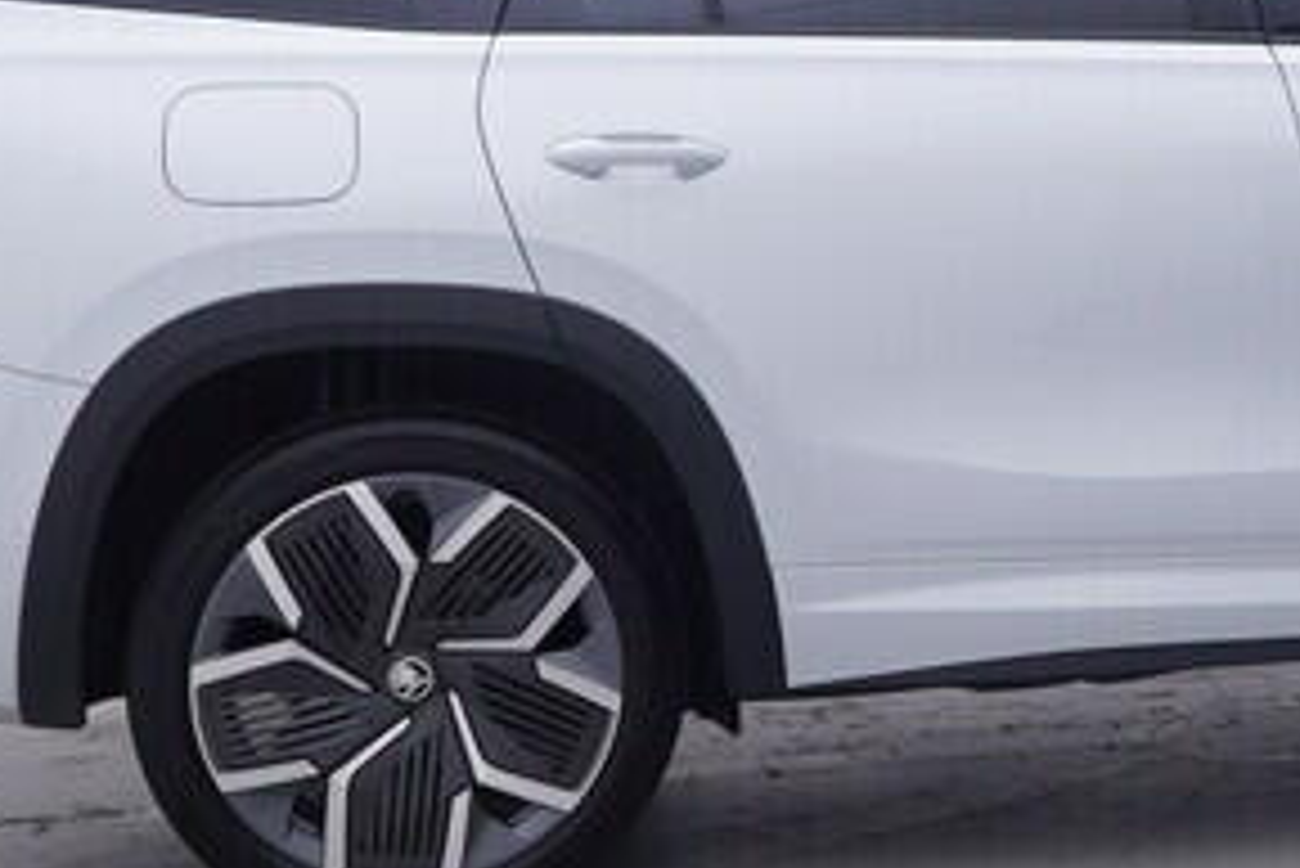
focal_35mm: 80
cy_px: 355
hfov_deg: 24.4
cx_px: 1264
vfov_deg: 17.1
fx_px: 2882
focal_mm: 15
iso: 200
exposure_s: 1/80
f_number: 5
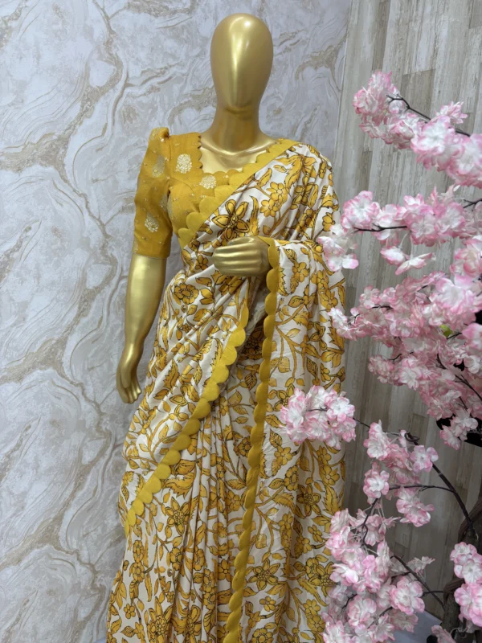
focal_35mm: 26
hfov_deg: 53.1
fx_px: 483
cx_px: 241
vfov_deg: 67.3
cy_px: 322
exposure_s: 1/100
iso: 64
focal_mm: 6
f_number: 1.6
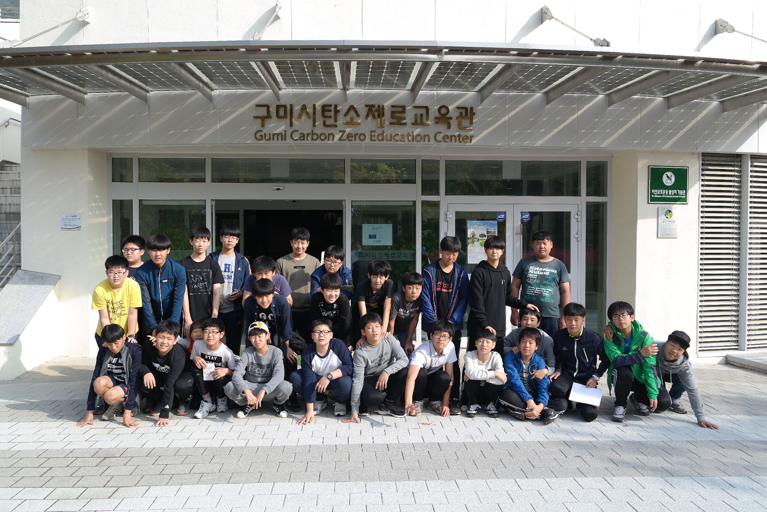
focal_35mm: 30
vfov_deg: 43.6
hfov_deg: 61.9
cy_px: 256
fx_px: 639
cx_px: 384
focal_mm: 20
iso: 100
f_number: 5.6
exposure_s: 1/200
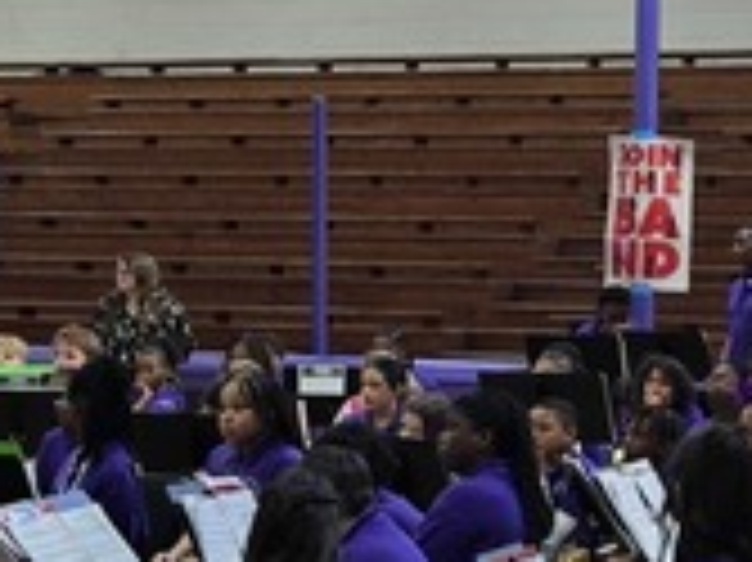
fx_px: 3061
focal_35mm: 141
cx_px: 693
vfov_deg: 10.5
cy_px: 355
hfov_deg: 13.9
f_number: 1.8
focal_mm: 5.4
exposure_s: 1/120
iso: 64
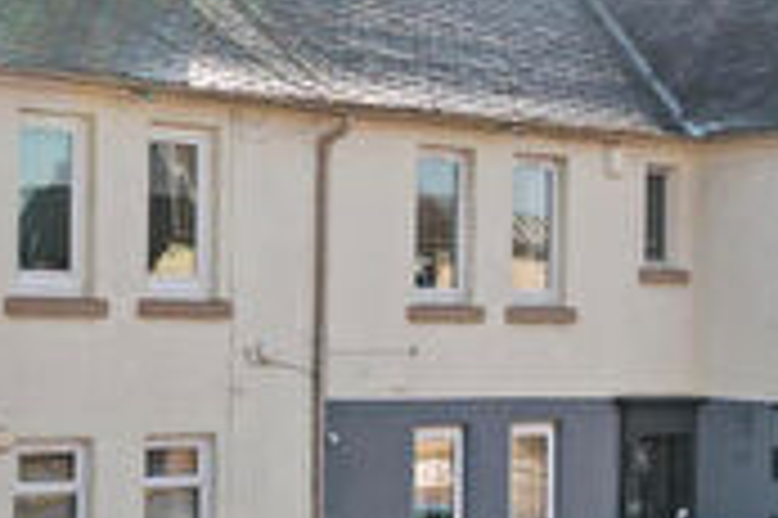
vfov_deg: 15.3
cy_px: 331
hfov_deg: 21.9
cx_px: -36
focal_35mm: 89
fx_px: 1922
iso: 160
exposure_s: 1/500
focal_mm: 22
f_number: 5.6
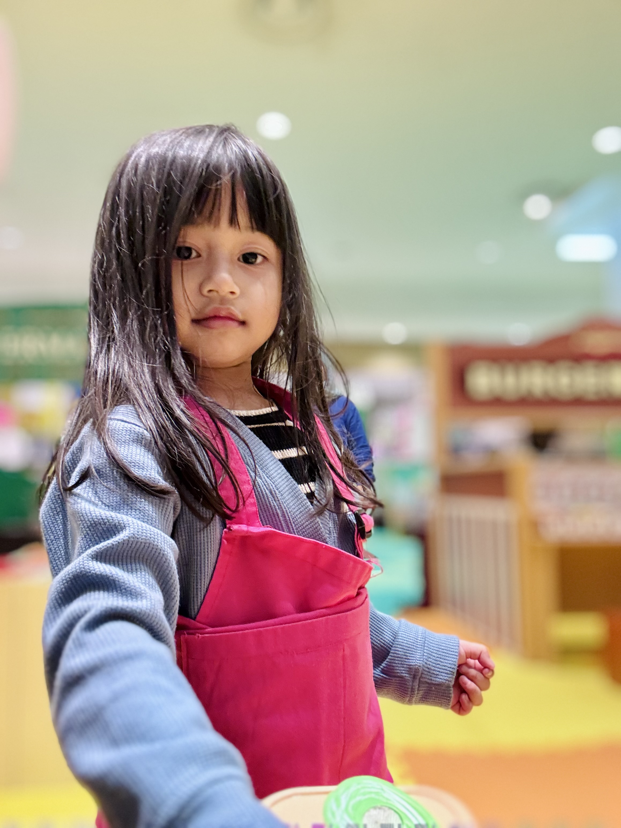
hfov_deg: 46.8
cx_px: 310
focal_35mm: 30
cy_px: 414
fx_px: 718
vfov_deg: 60.0
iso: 125
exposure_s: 1/50
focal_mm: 2.69
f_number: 1.9
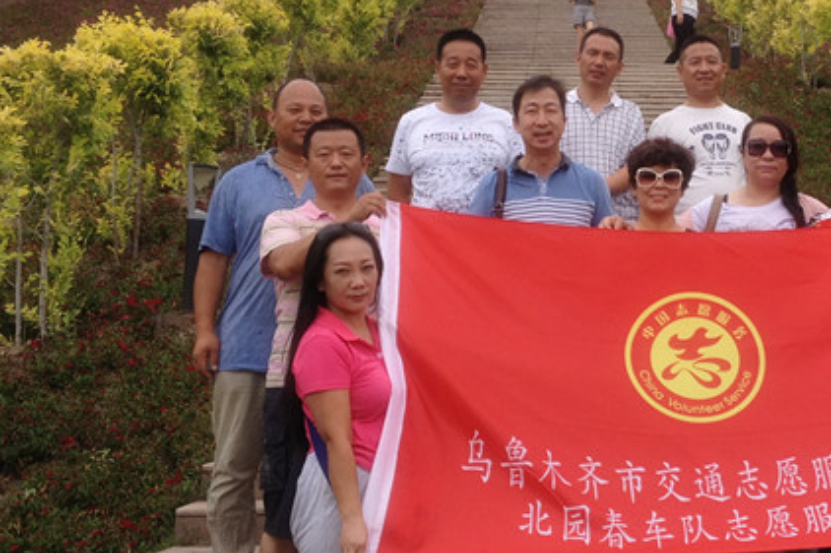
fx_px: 1592
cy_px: 216
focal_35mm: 69
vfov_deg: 19.7
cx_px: 679
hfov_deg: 28.5
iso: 50
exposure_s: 1/1104
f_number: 2.4
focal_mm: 4.28
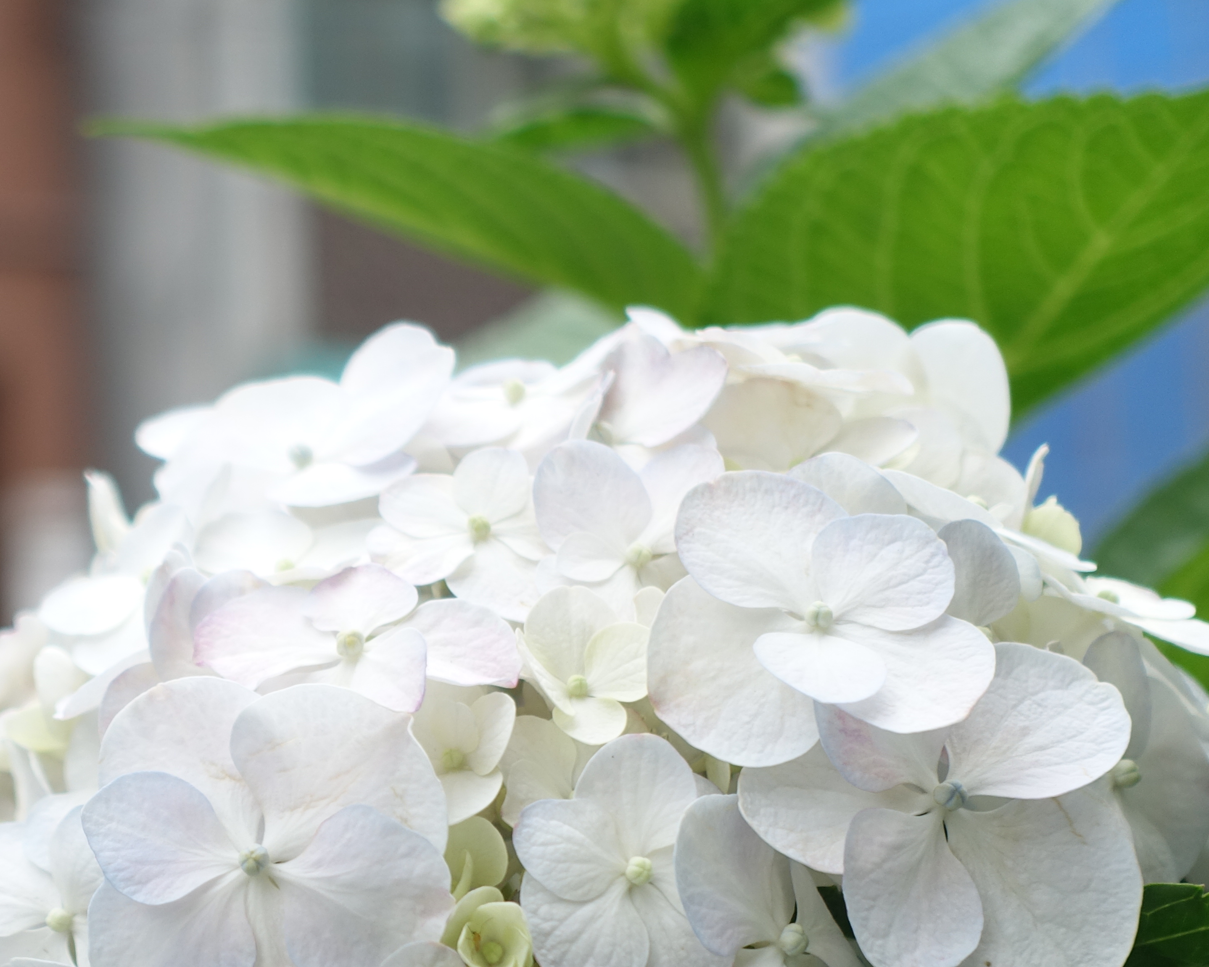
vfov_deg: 12.3
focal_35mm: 125
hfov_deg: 15.2
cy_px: 656
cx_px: 84
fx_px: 4473
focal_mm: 25.7
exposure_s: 1/320
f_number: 2.8
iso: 125
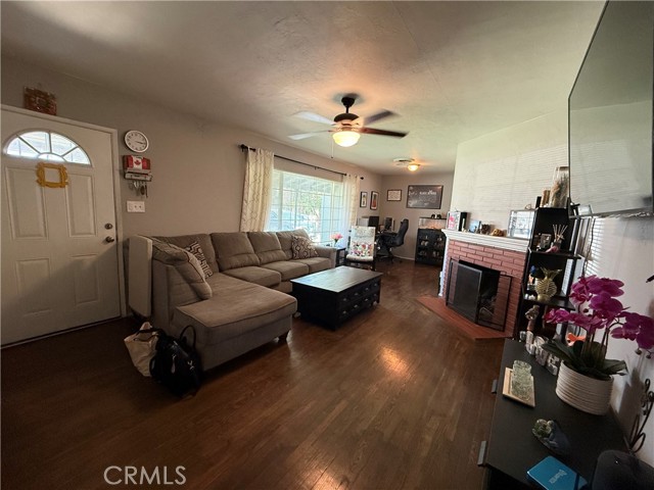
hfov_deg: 102.1
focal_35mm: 14
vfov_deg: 85.7
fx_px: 265
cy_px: 245
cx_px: 327
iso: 400
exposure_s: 1/60
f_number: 2.2
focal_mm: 2.22
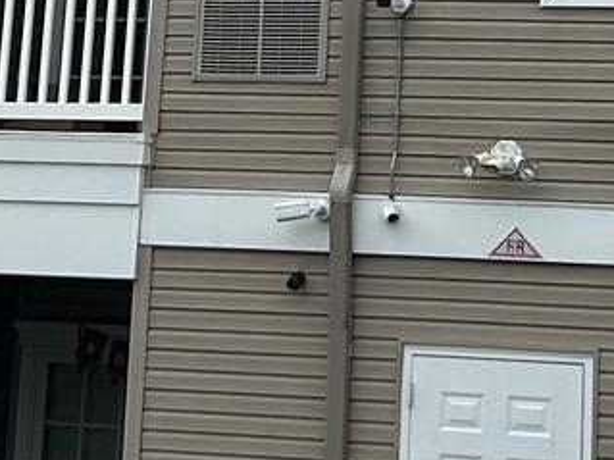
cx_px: 296
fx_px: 2961
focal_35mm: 167
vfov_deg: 8.3
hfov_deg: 11.8
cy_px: -566
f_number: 1.5
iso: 50
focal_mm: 5.7
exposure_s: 1/4444
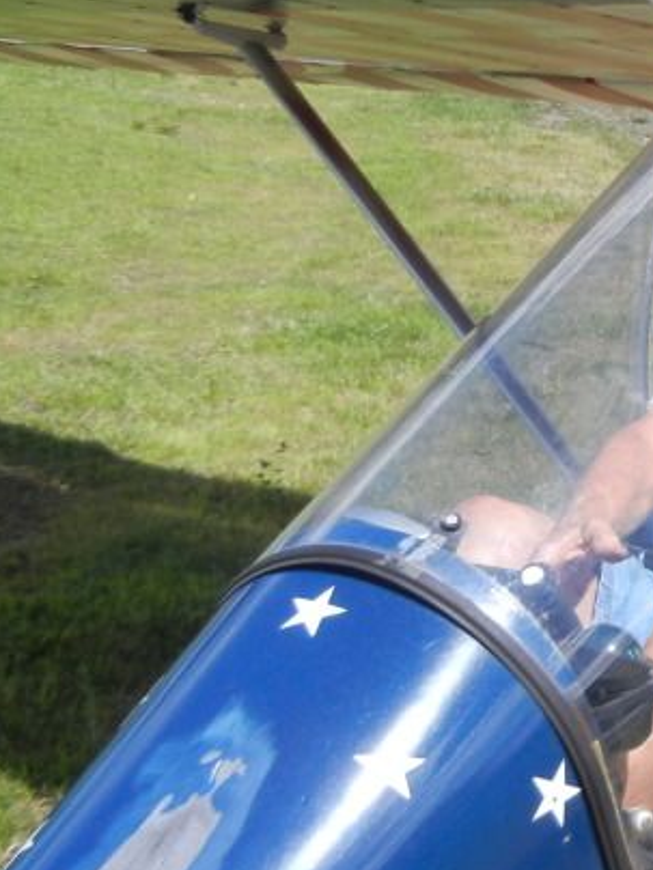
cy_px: 465
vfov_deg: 25.7
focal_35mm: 76
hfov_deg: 18.1
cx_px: 853
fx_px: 1912
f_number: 7
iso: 160
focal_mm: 5.4
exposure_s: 1/360
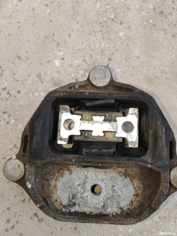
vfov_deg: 71.6
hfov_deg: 56.8
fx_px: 164
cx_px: 88
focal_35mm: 24
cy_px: 118
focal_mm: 5.25
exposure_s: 1/50
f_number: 1.75
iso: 384
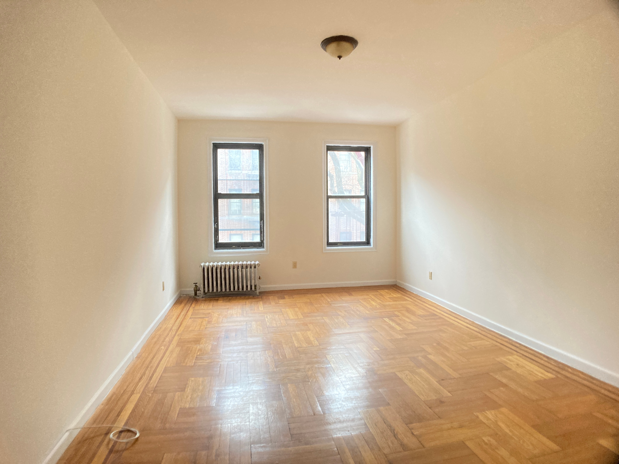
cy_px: 232
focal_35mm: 28
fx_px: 501
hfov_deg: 63.4
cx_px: 310
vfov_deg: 49.7
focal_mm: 3.99
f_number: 1.8
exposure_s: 1/57
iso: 320
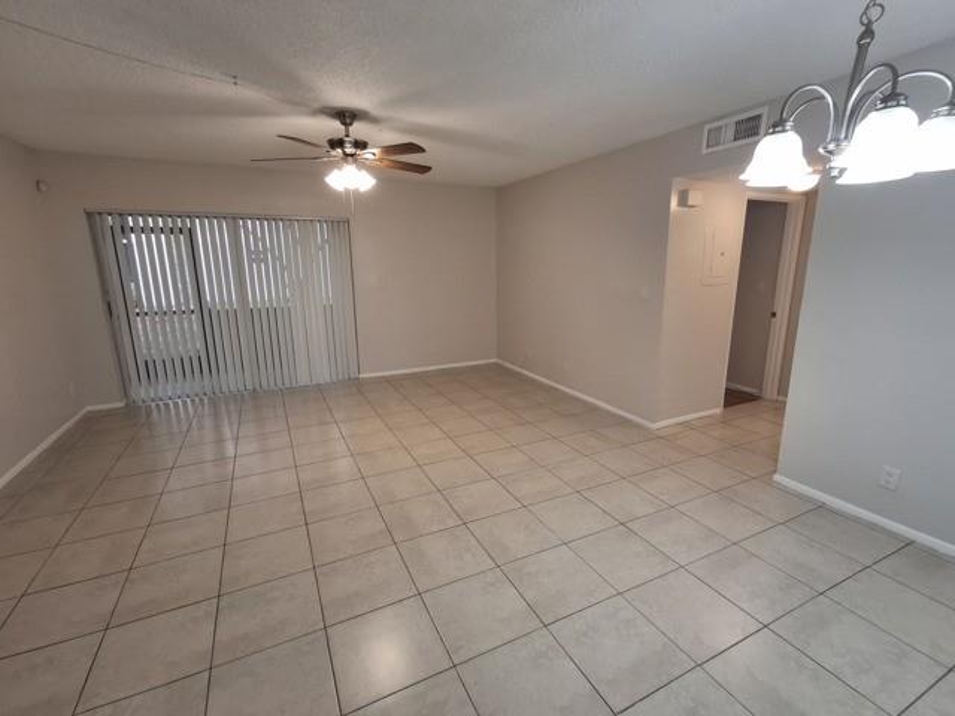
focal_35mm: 16
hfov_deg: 94.5
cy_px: 358
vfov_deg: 78.1
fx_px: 441
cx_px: 478
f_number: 2.2
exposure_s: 1/40
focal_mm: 1.64
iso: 64
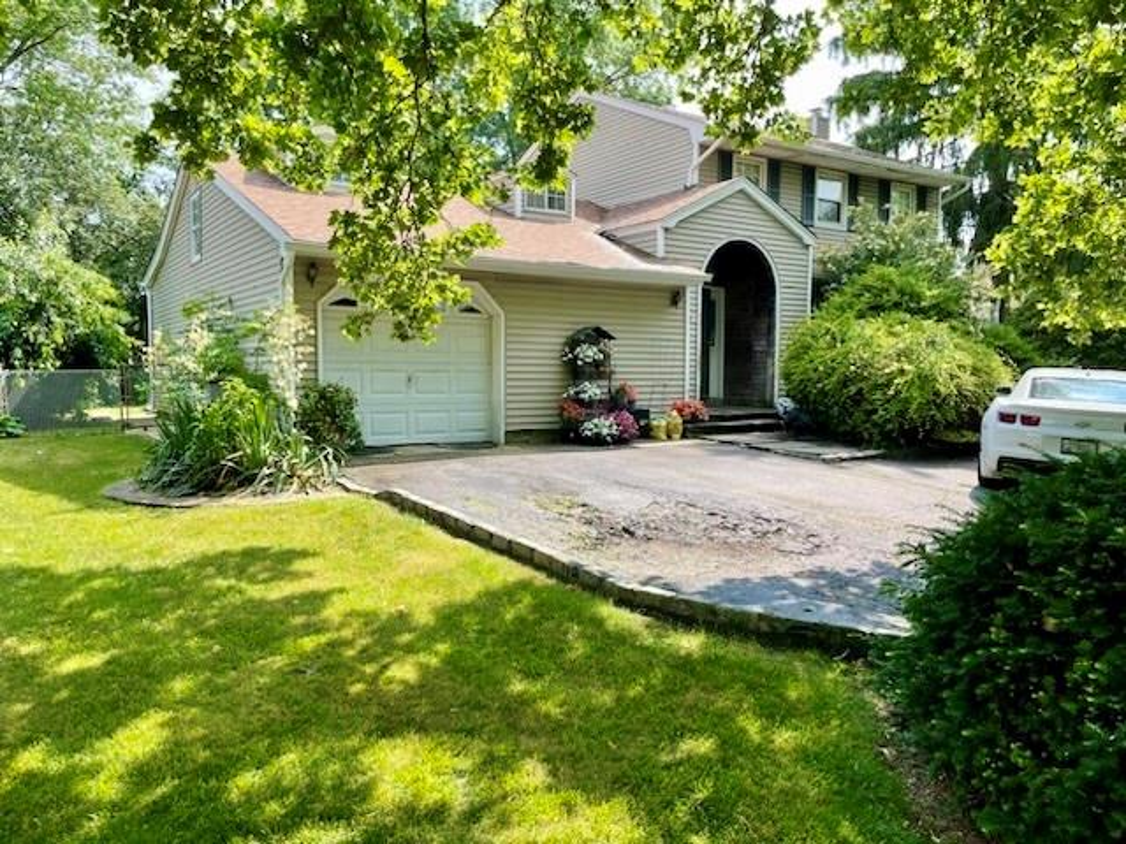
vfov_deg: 53.1
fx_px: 846
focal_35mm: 26
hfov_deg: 67.3
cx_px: 563
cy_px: 422
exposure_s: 1/882
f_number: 1.6
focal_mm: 4.2
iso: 32
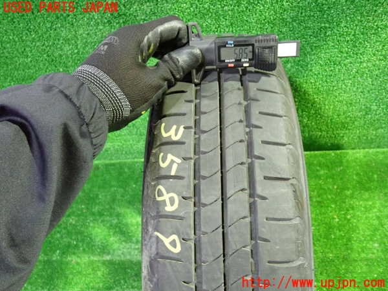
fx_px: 336
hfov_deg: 60.0
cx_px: 194
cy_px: 146
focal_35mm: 30
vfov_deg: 46.8
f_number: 2.3
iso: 800
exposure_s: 1/15
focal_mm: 5.4
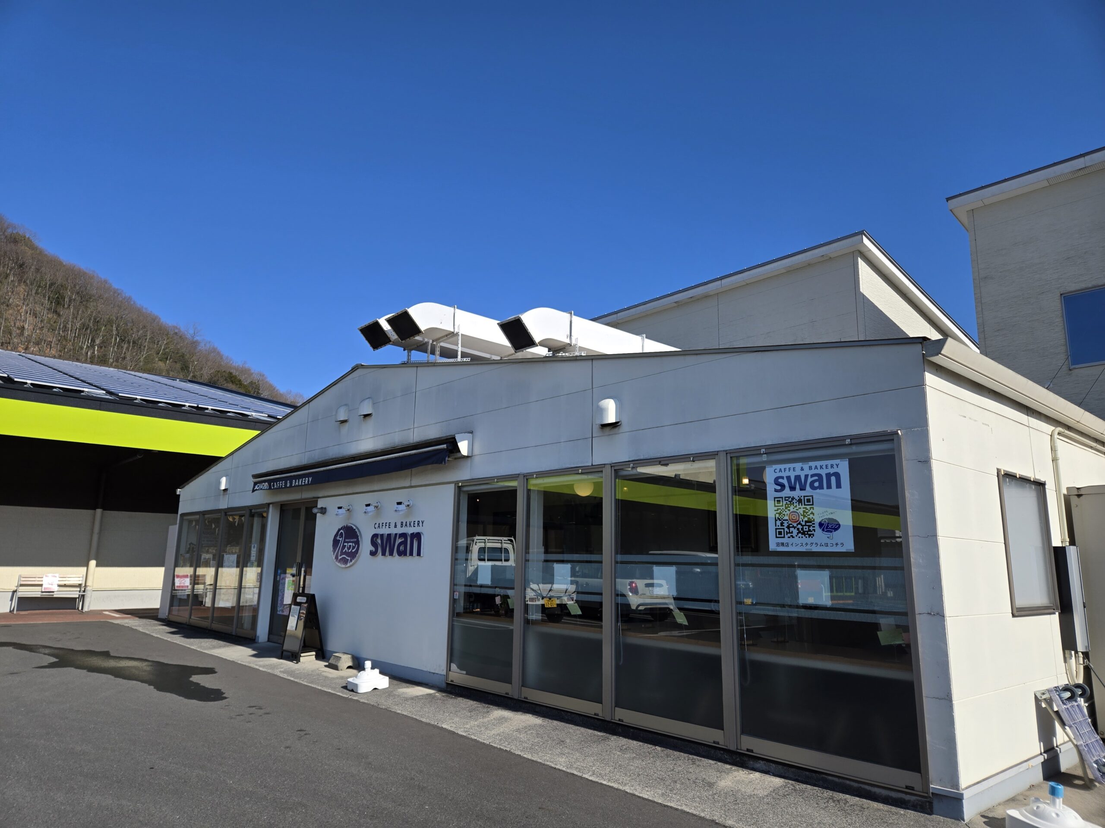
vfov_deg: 58.9
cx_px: 552
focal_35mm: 23
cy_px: 414
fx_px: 734
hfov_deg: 73.9
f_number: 1.8
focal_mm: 5.4
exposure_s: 1/2921
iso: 32
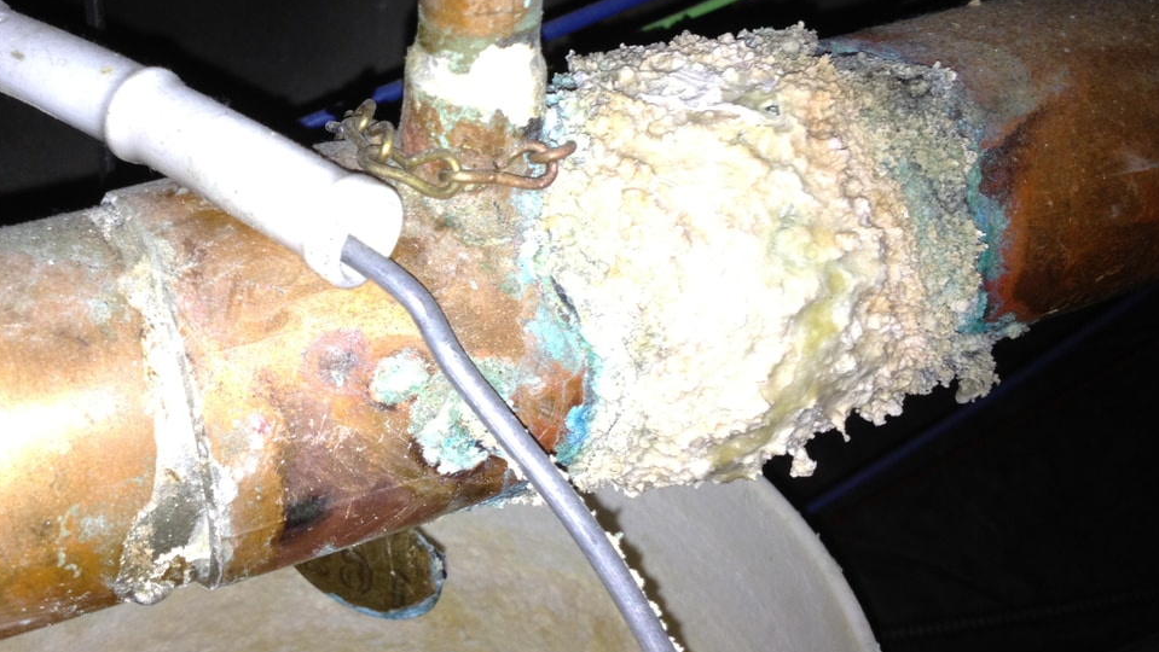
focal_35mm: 53
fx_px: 1629
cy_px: 192
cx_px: 391
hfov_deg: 38.7
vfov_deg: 22.5
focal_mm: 4.28
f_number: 2.4
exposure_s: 1/30
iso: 64
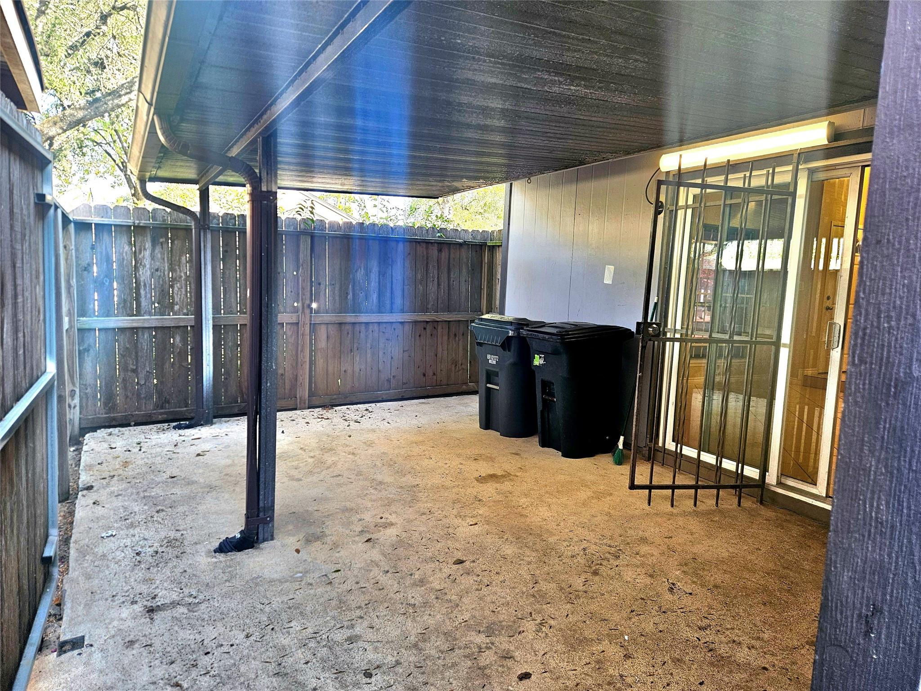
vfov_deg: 58.9
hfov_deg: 73.9
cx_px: 460
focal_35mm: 23
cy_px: 346
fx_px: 612
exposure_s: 1/120
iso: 64
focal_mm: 5.4
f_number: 1.8
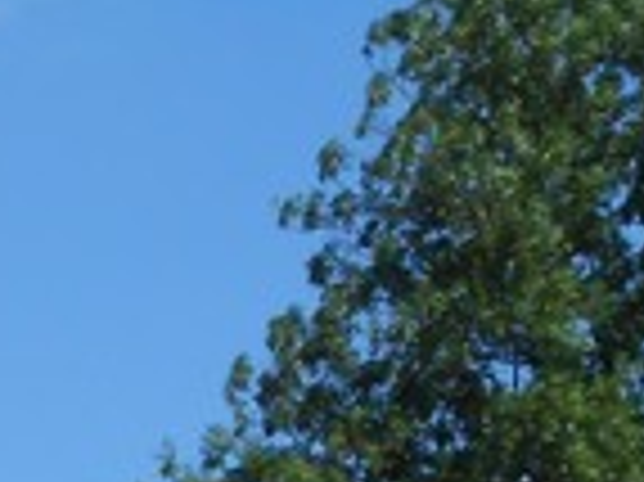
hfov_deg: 7.0
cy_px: 1342
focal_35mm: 274
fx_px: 5093
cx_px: -712
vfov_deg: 5.2
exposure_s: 1/640
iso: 80
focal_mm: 8.8
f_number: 4.8
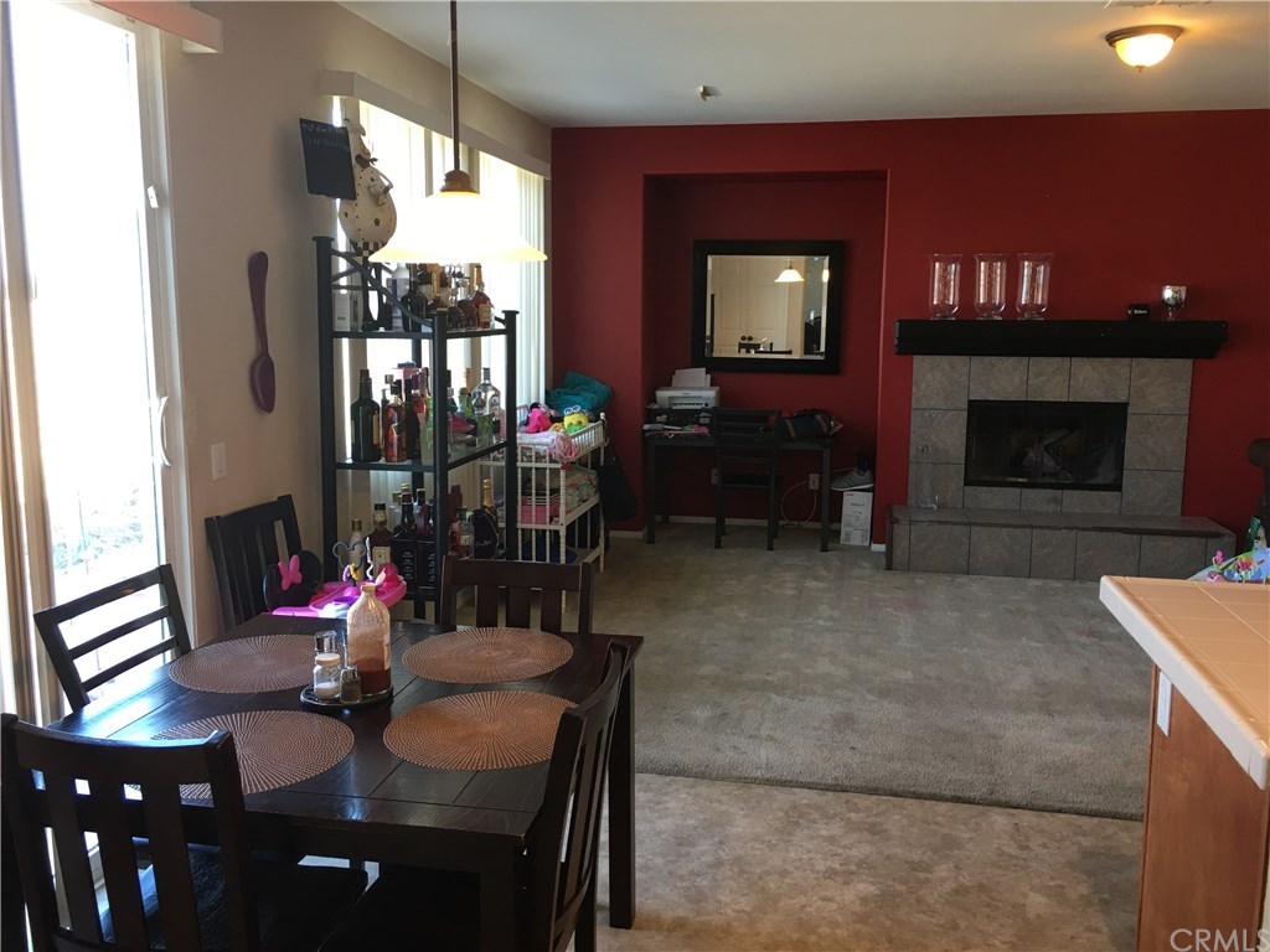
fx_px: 1064
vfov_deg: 48.2
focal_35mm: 29
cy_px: 476
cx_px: 635
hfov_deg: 61.7
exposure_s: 1/15
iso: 25
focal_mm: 4.15
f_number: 2.2
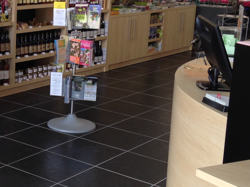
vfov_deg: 18.2
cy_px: 73
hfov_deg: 23.2
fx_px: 585
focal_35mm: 81
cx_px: 5
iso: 50
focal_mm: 4.12
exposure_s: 1/60
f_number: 2.4
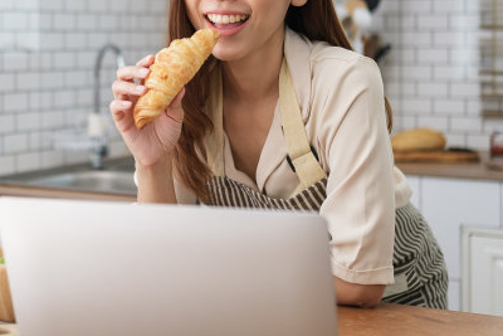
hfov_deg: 24.9
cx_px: 167
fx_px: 1132
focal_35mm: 81
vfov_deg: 16.8
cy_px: 111
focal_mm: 35
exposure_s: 1/500
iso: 320
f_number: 2
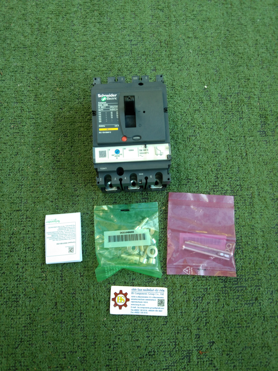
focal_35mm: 30
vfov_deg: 60.0
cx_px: 139
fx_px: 321
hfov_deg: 46.8
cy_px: 186
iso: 185
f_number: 2.2
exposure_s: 1/50
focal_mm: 3.65
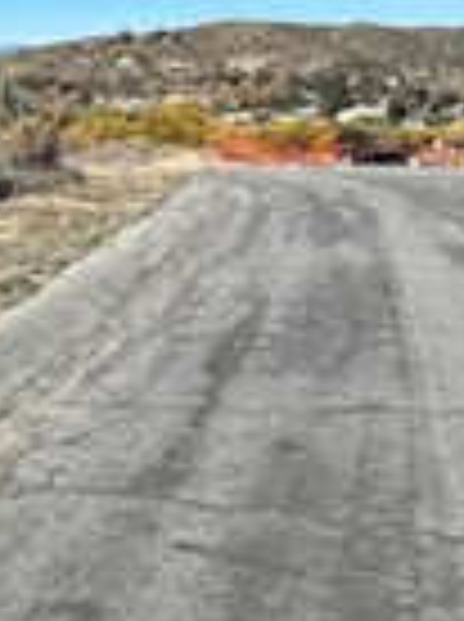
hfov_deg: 21.0
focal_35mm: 65
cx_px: -90
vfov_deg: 28.4
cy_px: 32
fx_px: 1165
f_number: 2.2
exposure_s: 1/2770
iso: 50
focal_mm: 2.22
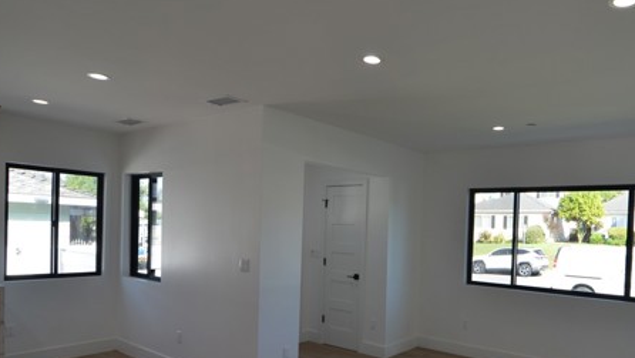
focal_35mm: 25
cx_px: 411
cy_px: 247
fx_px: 417
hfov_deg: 72.8
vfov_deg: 45.5
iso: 220
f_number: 5.6
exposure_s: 1/125
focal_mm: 11
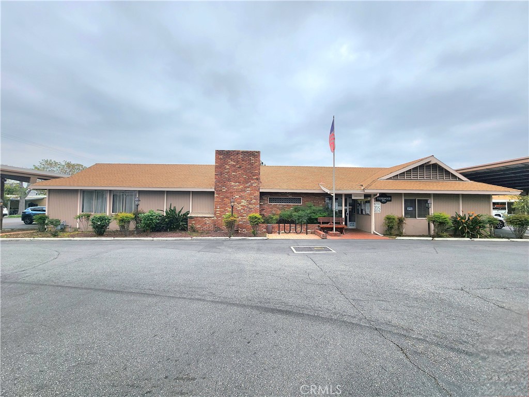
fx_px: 199
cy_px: 198
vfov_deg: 89.9
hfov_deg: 106.2
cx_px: 264
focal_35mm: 13
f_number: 2.2
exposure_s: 1/1429
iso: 50
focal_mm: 2.2
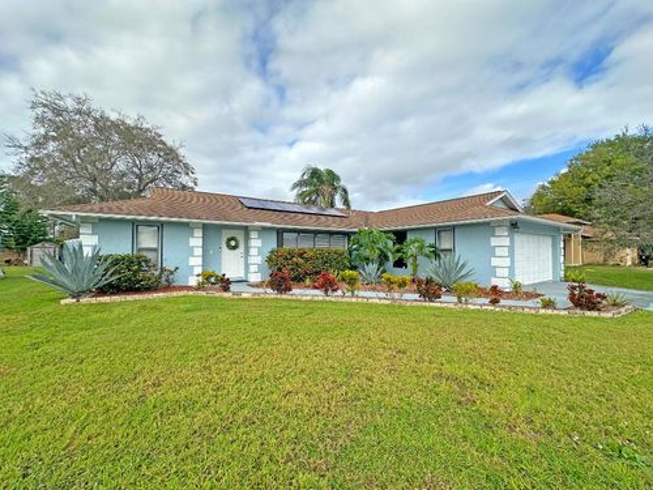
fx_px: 264
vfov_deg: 85.7
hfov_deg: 102.1
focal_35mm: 14
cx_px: 326
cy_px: 245
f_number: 2.2
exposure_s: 1/1715
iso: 40
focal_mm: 2.22
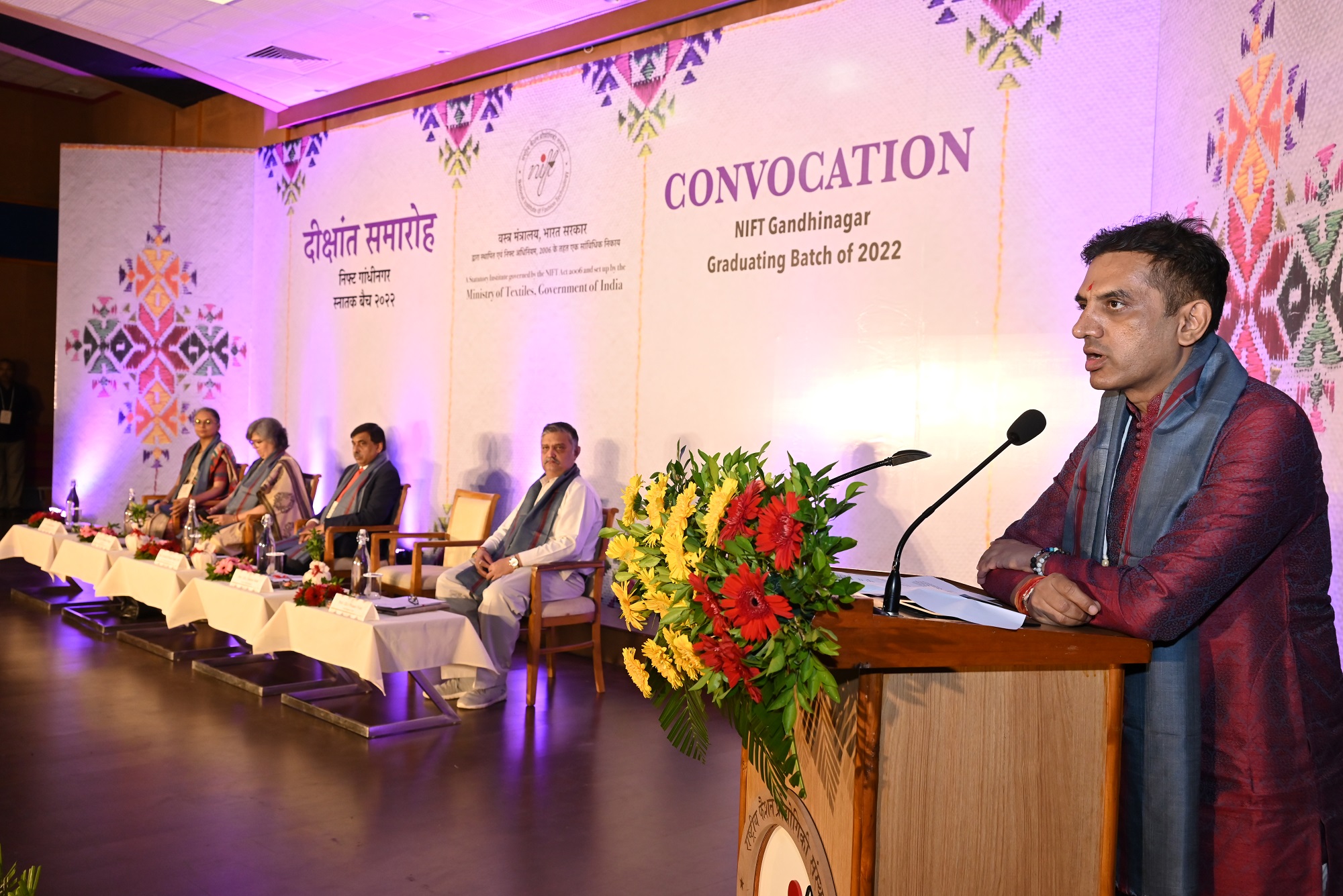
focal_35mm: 34
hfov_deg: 56.5
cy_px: 448
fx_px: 1250
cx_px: 672
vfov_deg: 39.5
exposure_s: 1/160
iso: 1600
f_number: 6.3
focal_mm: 33.5
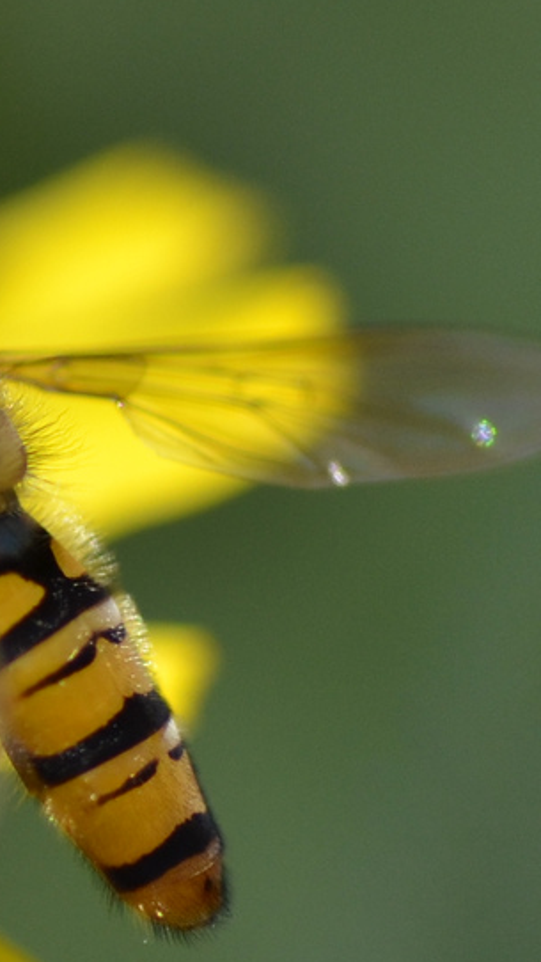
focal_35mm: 267
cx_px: -154
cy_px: 585
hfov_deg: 4.5
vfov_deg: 8.1
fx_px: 6807
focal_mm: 90
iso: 140
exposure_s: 1/1500
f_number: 4
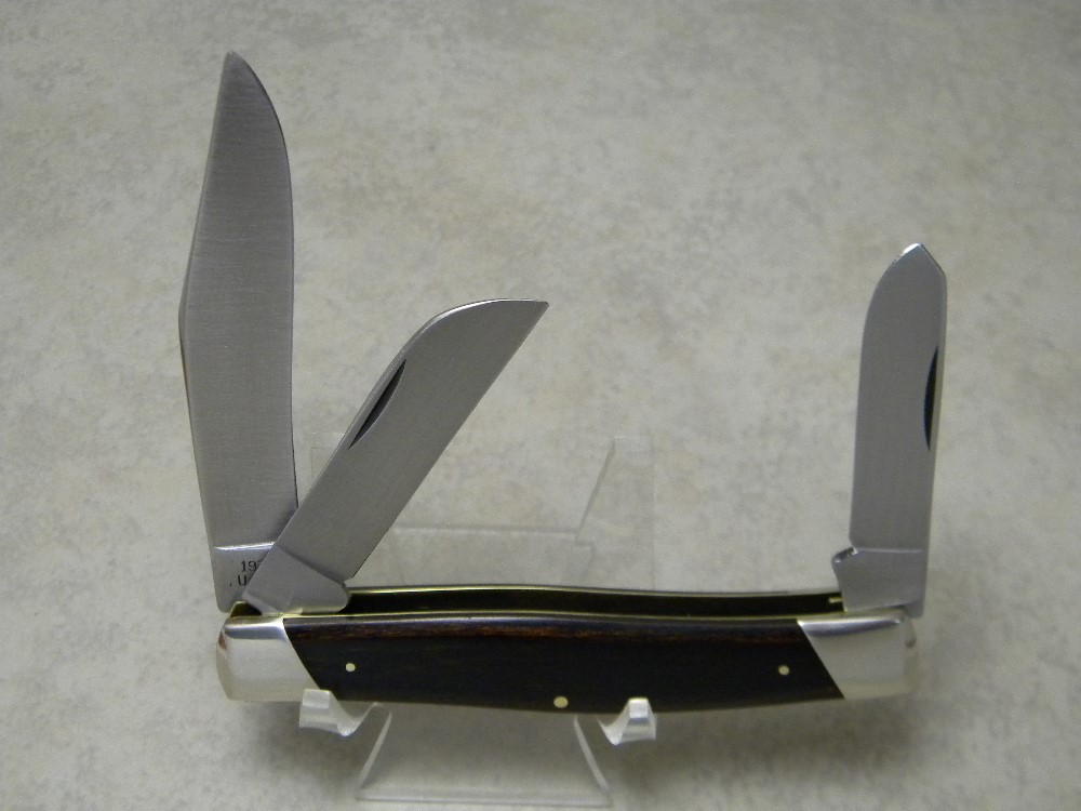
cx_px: 540
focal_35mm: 47
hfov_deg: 40.4
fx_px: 1468
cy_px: 406
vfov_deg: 30.9
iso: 400
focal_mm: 8.6
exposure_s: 1/37.2
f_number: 3.9
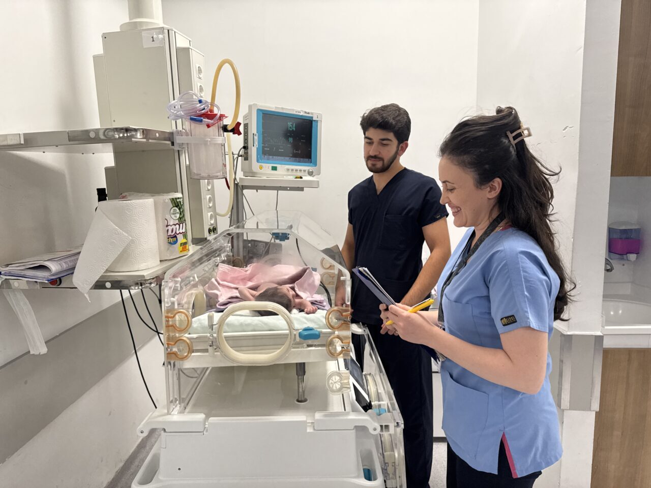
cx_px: 326
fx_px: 451
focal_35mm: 24
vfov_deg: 56.8
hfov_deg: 71.6
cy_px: 244
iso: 160
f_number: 1.78
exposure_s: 1/100
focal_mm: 6.76
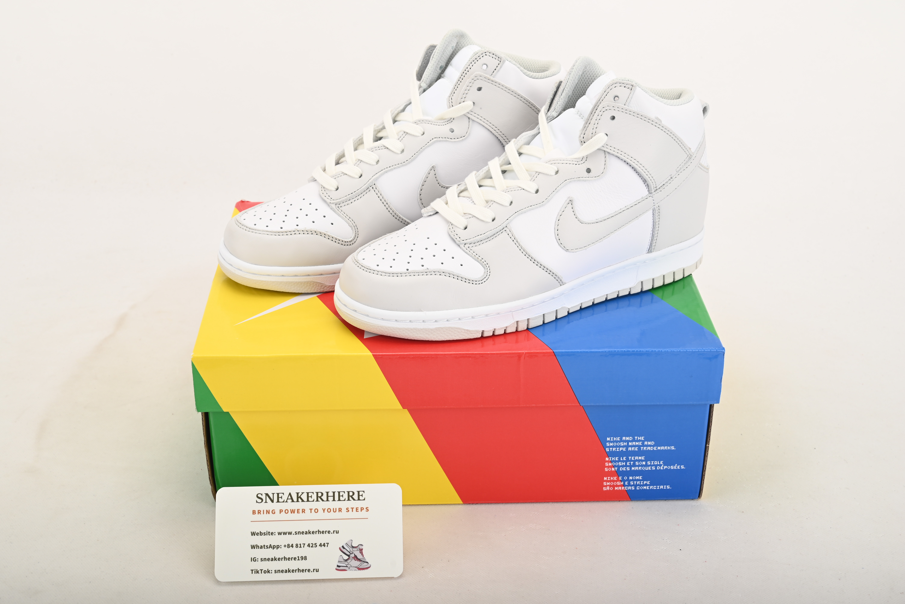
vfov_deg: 27.0
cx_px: 452
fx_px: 1257
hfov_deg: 39.6
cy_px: 302
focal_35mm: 50
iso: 100
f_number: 11
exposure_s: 1/200
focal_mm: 50
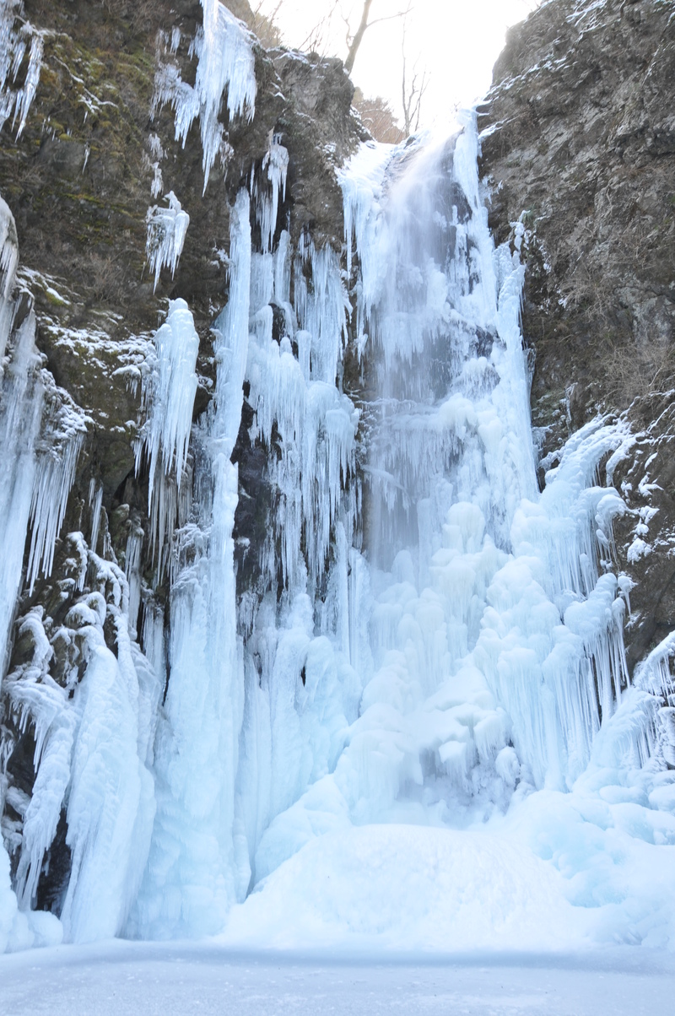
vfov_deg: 67.4
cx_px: 338
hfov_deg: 47.8
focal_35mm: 27
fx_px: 761
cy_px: 508
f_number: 9
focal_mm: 18
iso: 200
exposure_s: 1/10
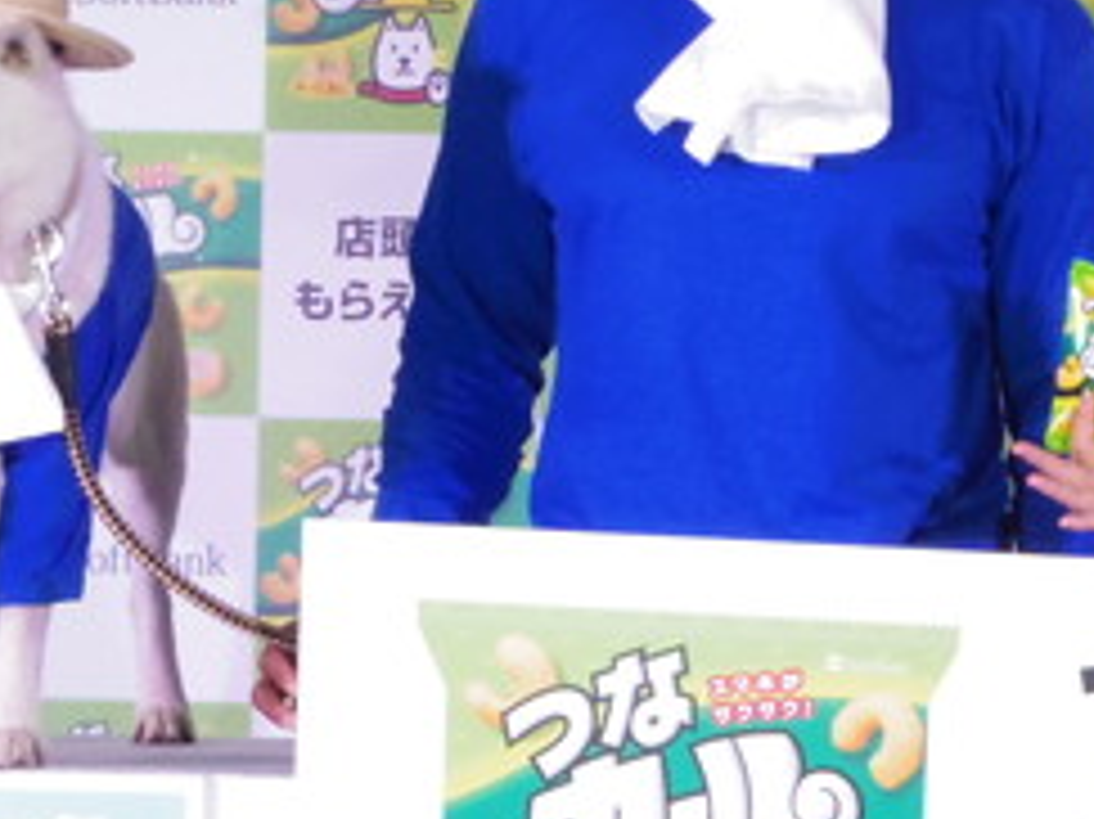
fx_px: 5939
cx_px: 1288
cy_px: 612
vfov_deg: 7.9
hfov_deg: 10.4
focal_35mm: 188
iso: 1000
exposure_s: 1/80
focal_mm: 10.3
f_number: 5.6
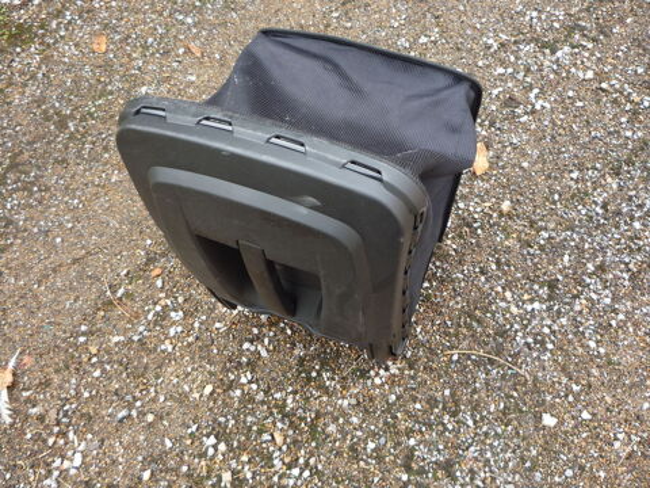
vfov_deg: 46.8
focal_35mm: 30
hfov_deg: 60.0
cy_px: 244
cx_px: 325
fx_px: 563
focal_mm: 5.2
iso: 100
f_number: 3.5
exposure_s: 1/100
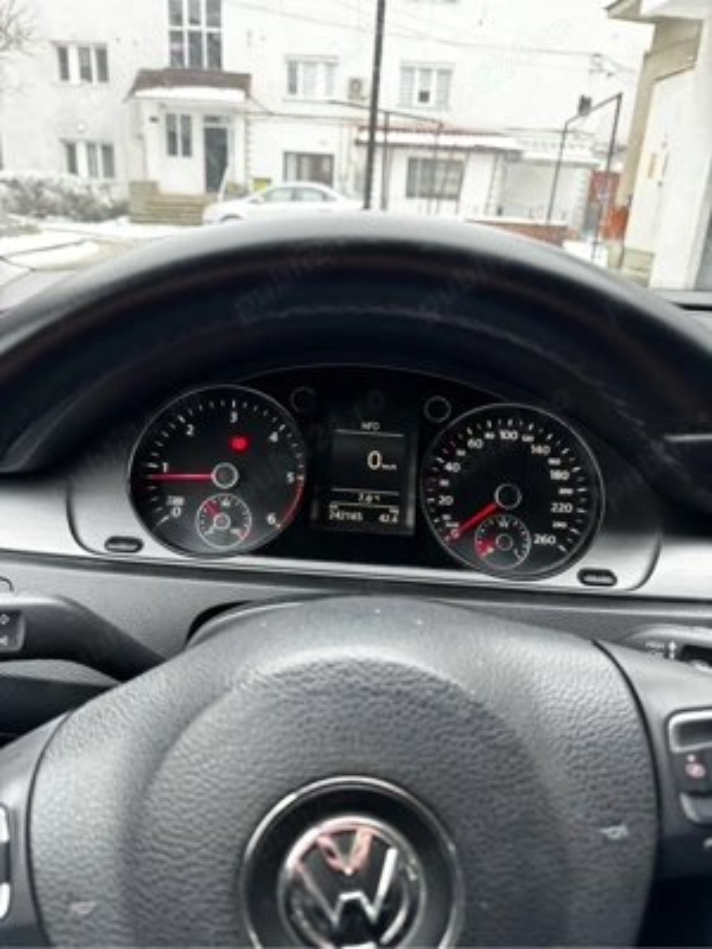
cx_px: 356
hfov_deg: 56.8
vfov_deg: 71.6
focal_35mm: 24
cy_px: 474
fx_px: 658
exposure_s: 1/60
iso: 500
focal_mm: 6.76
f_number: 1.78
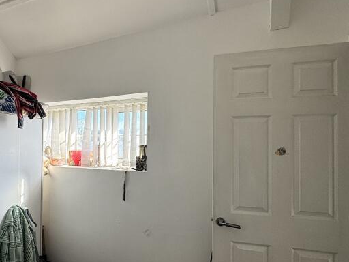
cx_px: 98
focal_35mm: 28
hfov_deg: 60.8
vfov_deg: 49.7
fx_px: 282
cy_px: 145
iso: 64
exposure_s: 1/99
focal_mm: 2.22
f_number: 2.2
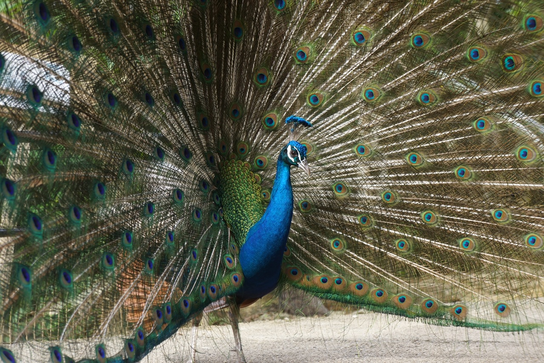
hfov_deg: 24.8
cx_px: 272
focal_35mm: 82
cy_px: 182
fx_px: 1239
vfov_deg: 16.6
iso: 200
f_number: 5.6
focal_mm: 55
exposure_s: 1/100
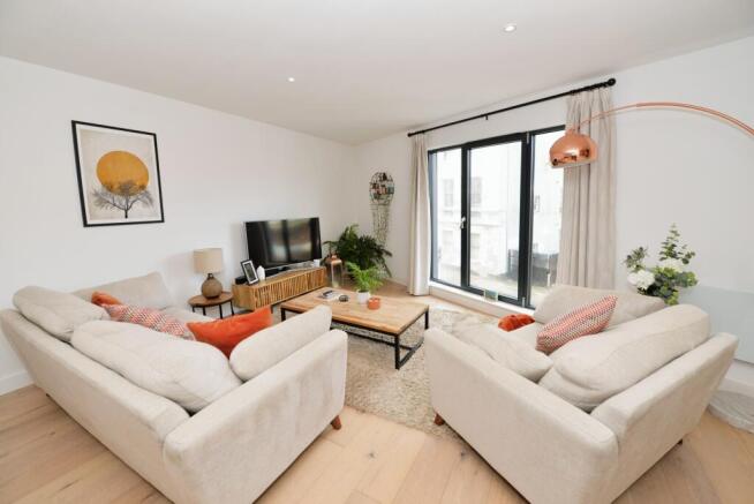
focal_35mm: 14
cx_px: 377
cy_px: 252
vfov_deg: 81.3
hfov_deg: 104.2
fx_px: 293
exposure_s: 1/80
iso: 200
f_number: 4.5
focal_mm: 14
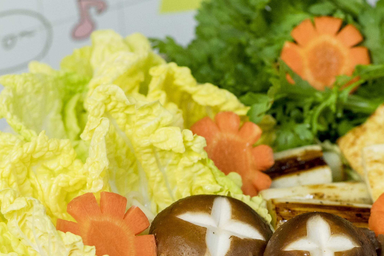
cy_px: 260
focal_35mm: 138
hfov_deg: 14.8
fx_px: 1471
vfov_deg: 9.8
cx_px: 315
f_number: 4
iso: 1600
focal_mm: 50
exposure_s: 1/125
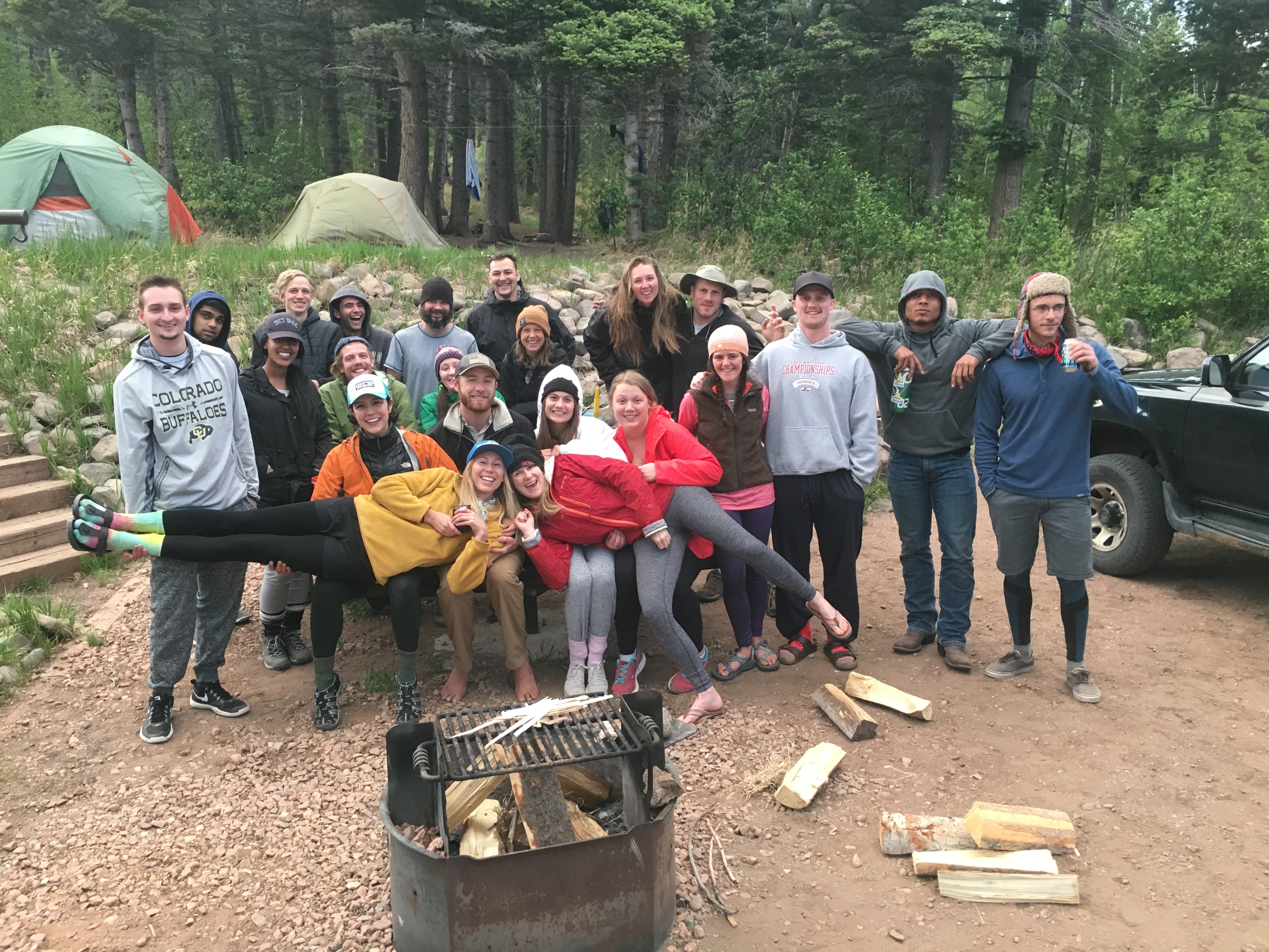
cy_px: 476
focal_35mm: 29
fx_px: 1063
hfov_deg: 61.7
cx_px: 634
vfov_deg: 48.2
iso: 40
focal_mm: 4.15
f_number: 2.2
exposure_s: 1/30
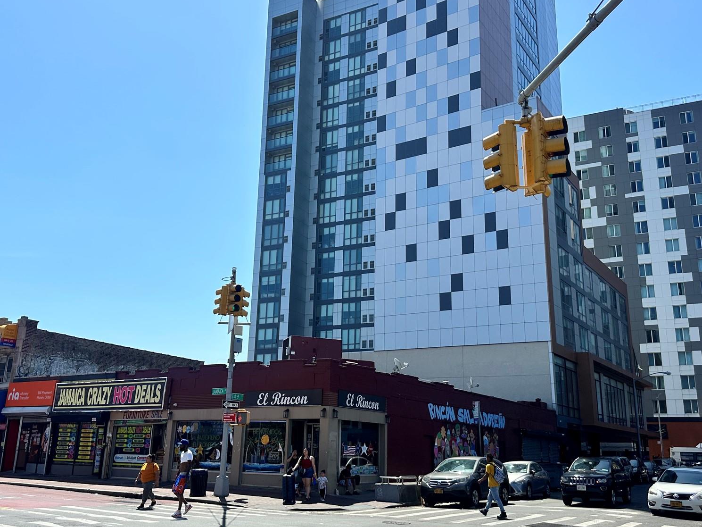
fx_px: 669
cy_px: 259
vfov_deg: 43.0
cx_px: 347
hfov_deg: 55.3
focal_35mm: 33
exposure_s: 1/4348
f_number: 1.78
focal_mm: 6.86
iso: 80
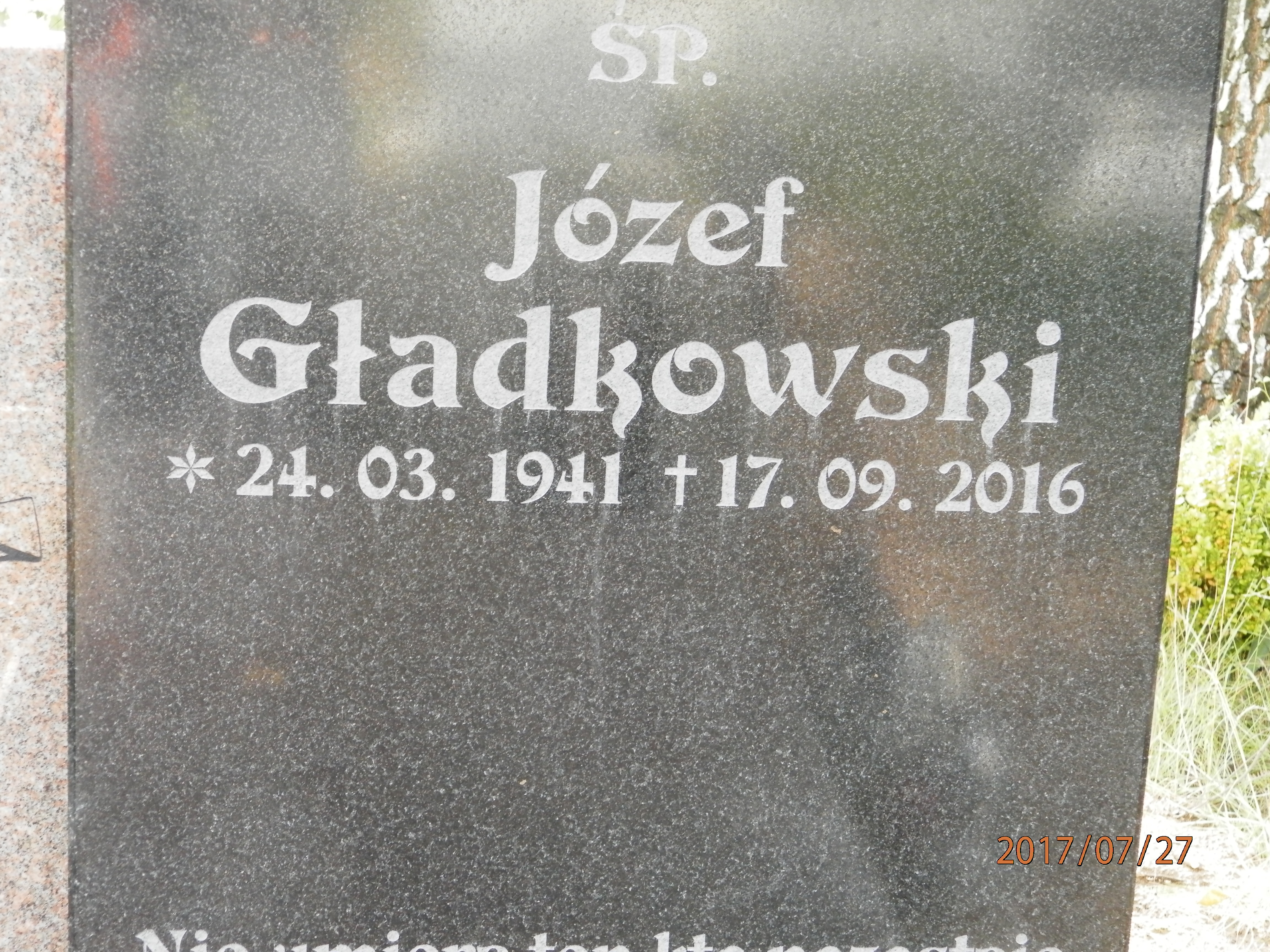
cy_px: 476
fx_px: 2495
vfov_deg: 21.6
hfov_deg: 28.6
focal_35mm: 68
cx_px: 635
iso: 200
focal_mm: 12.2
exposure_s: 1/40
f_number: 4
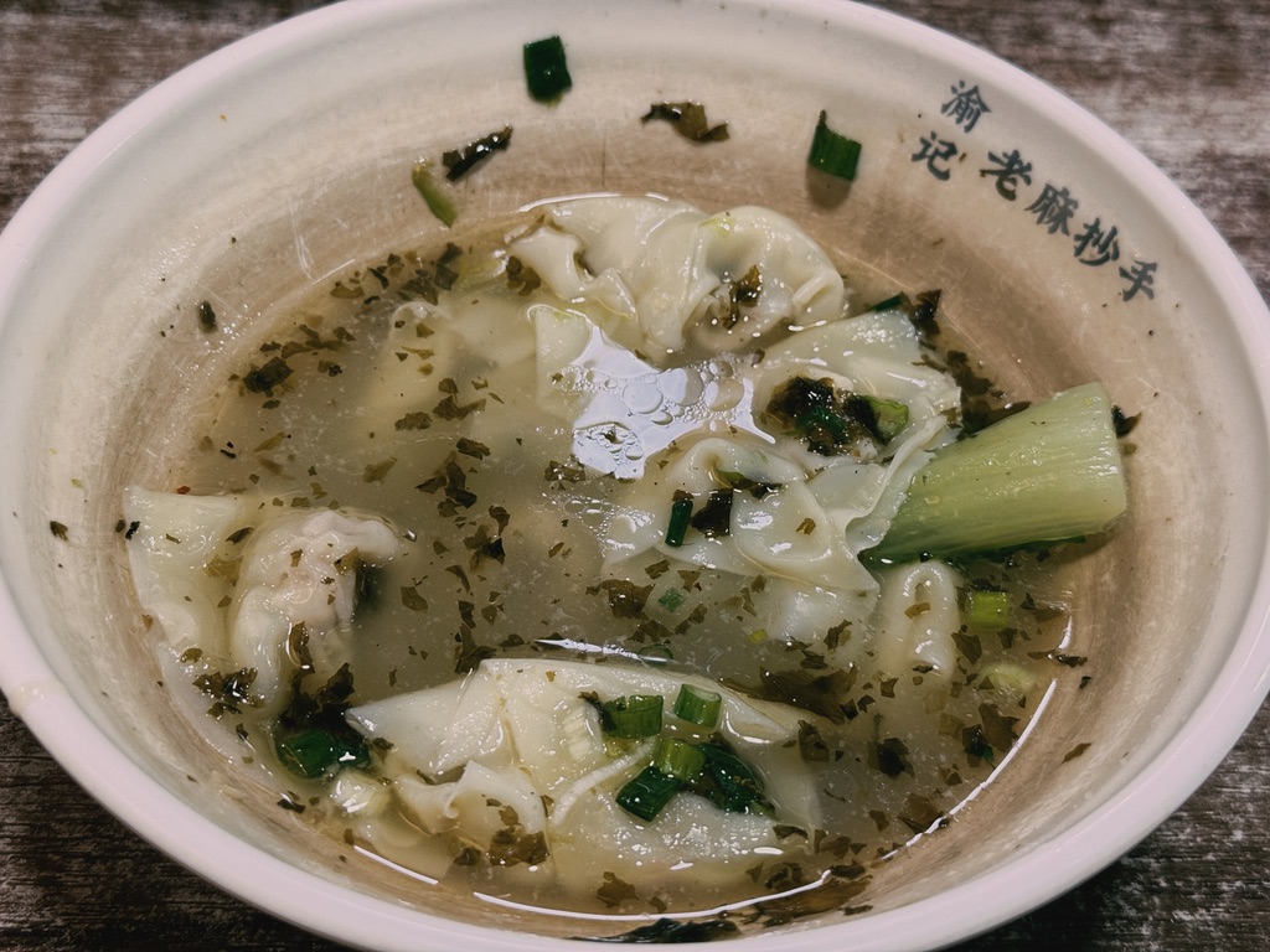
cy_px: 476
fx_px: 1761
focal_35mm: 48
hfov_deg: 39.7
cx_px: 635
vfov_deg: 30.3
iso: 160
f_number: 1.78
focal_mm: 6.76
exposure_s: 1/50
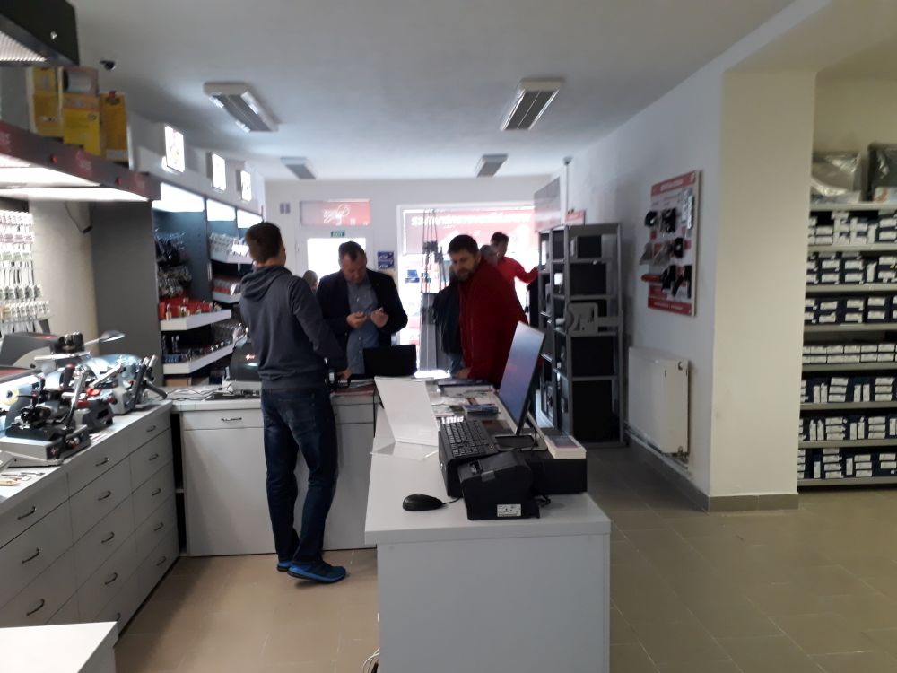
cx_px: 448
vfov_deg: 51.4
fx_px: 700
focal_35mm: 27
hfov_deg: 65.3
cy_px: 336
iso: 160
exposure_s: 1/33
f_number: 1.9
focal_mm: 3.6
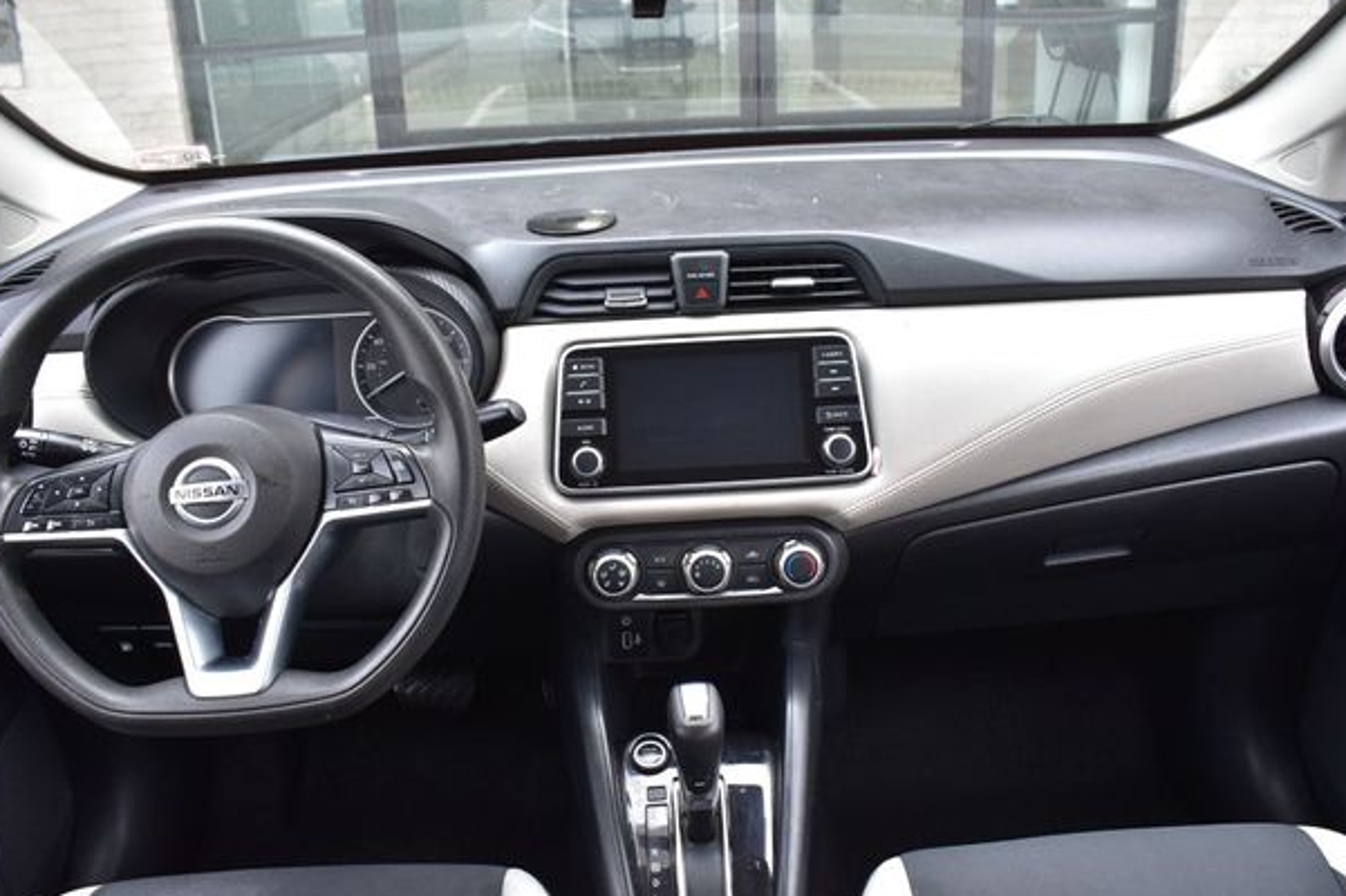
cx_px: 685
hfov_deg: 56.5
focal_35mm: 34
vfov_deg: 39.3
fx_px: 1253
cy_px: 452
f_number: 8
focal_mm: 21
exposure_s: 1/50
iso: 400
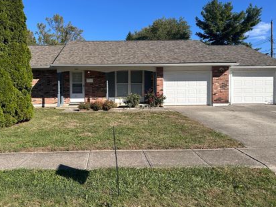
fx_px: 231
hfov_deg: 61.3
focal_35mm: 29
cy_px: 93
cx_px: 114
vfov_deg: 48.1
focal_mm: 6.86
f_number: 1.78
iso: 80
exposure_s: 1/3356
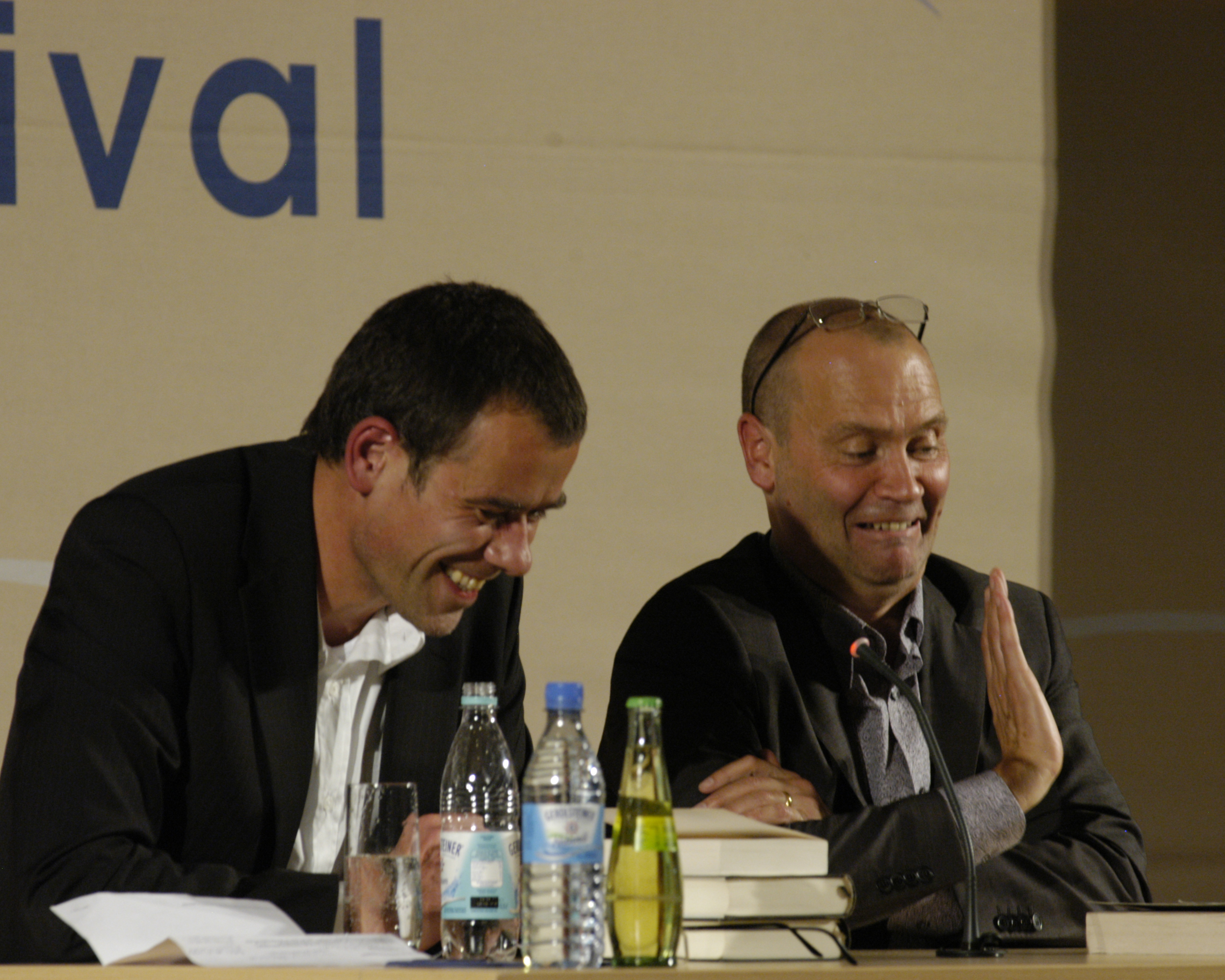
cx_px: 518
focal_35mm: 339
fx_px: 12291
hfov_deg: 5.7
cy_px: 490
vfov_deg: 4.6
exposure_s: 1/80
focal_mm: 200
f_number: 4.5
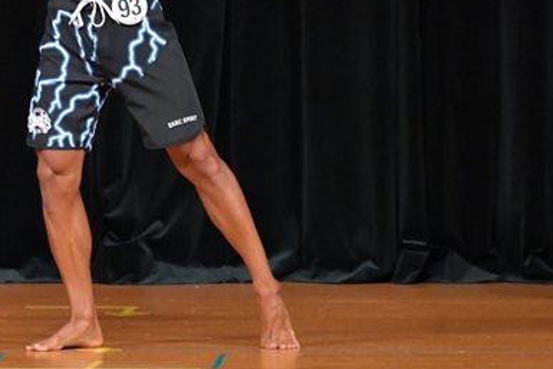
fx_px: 8805
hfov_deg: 3.6
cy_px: 29
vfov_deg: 2.4
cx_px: 107
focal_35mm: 573
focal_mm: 190
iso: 5000
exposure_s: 1/400
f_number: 5.6
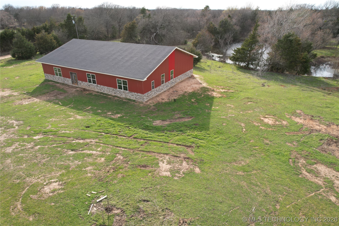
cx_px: 170
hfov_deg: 78.6
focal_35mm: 22
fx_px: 207
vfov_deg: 57.2
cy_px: 113
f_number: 2.8
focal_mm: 8.38
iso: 100
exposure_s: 1/500
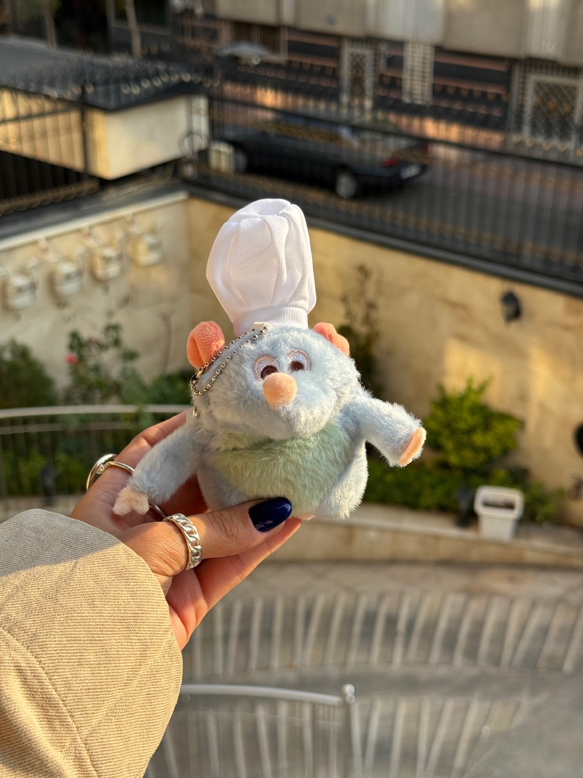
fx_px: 1078
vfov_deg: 39.7
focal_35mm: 48
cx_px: 292
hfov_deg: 30.3
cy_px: 389
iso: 64
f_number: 1.78
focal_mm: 6.76
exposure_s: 1/1597
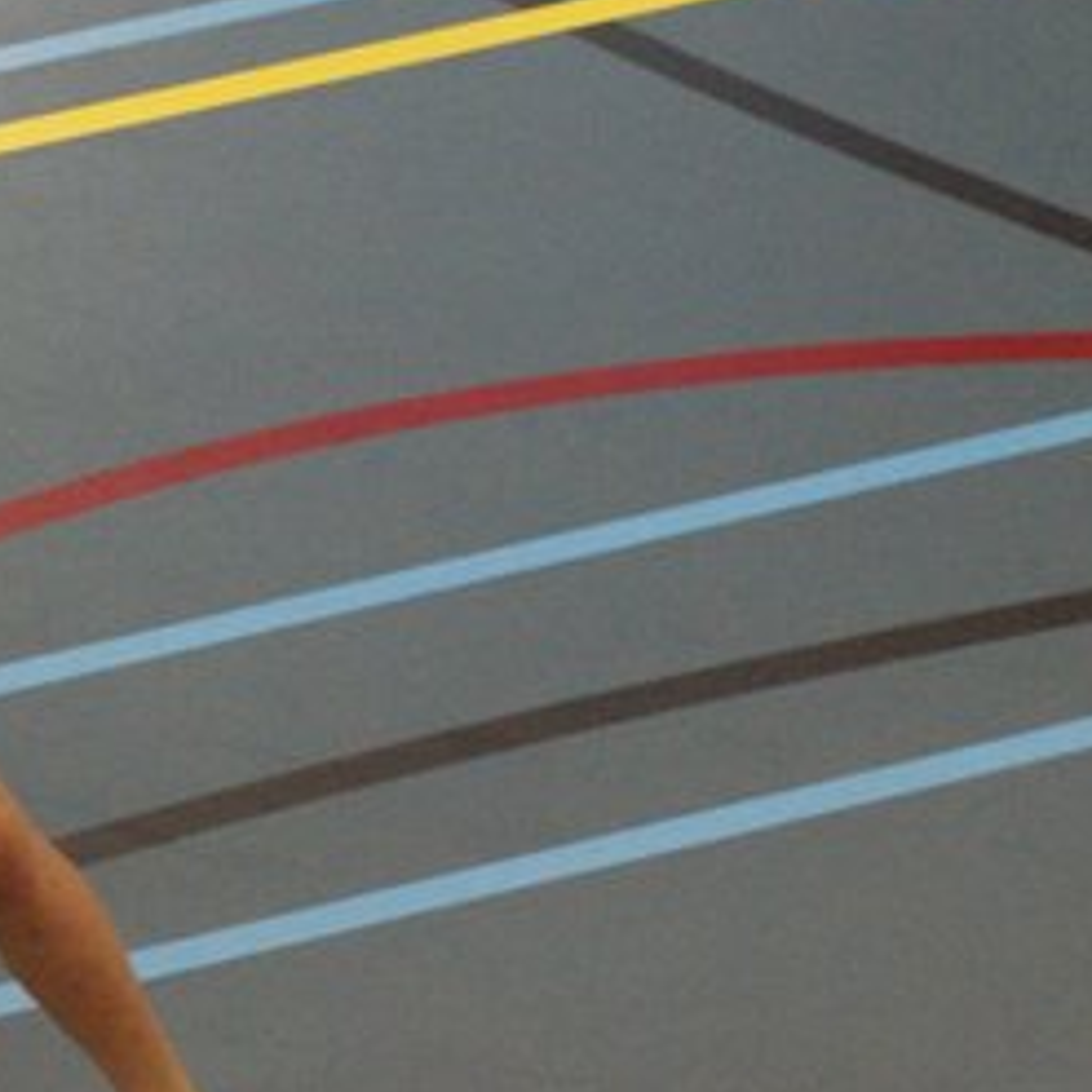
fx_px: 12173
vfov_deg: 5.1
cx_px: -557
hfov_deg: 5.1
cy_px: 356
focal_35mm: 341
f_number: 4
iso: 800
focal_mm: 55
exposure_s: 1/200
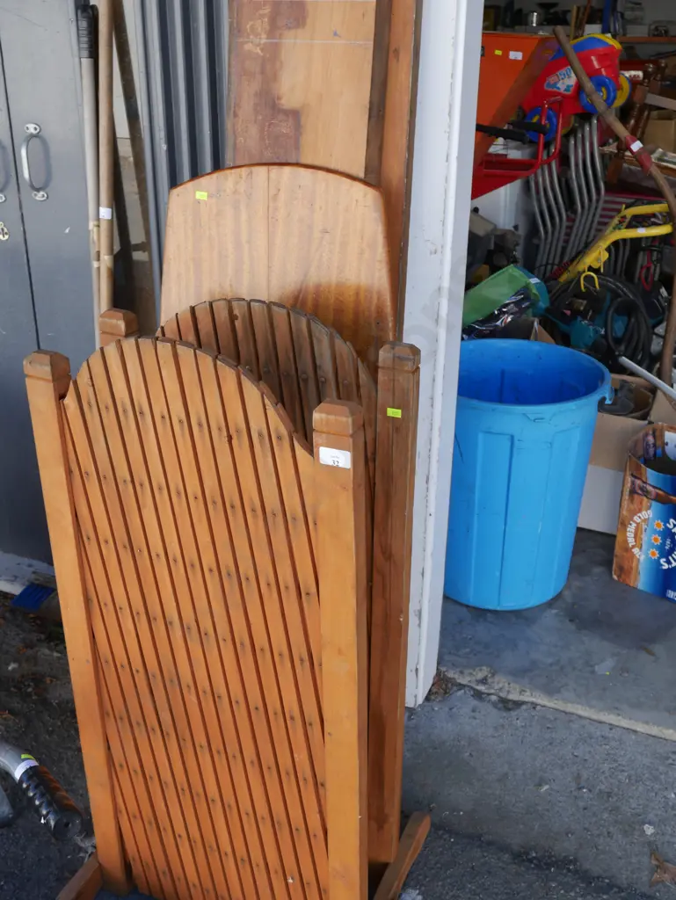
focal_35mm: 36
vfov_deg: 51.3
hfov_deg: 39.7
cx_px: 338
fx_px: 937
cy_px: 450
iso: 200
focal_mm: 18
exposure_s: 1/160
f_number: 5.6
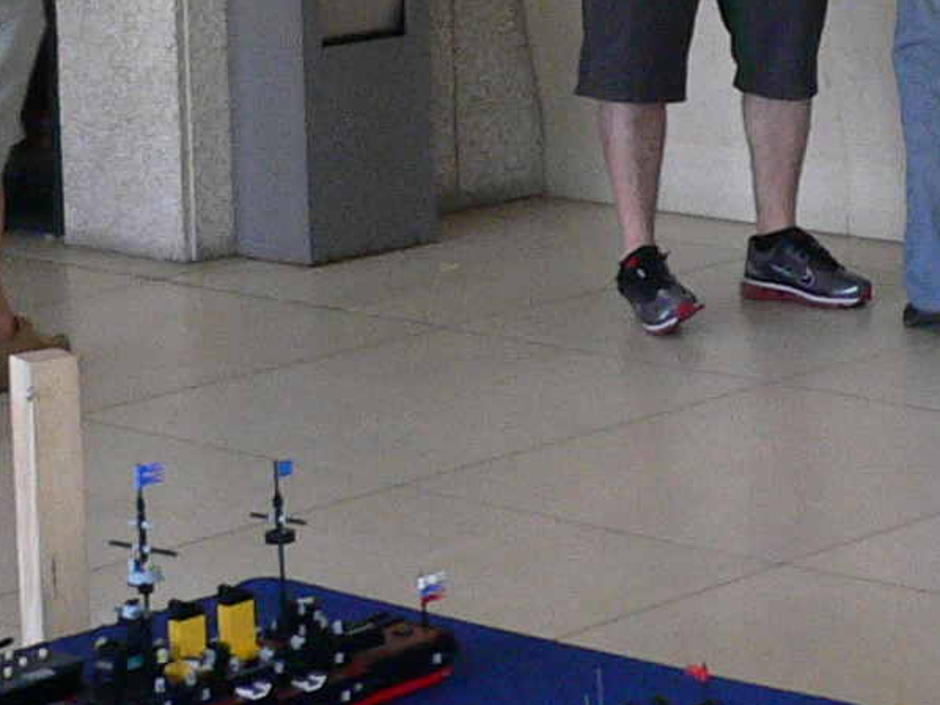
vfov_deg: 9.4
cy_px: -355
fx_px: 4184
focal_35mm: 154
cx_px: 1636
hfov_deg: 11.9
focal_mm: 6
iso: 200
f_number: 2.8
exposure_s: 1/60
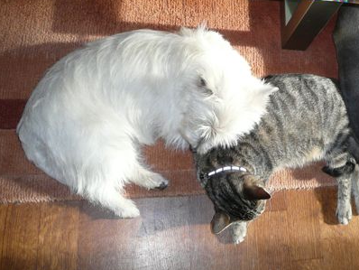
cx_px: 283
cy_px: 63
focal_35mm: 45
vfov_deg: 31.6
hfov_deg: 40.5
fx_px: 467
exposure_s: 1/100
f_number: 3.3
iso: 100
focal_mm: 4.6
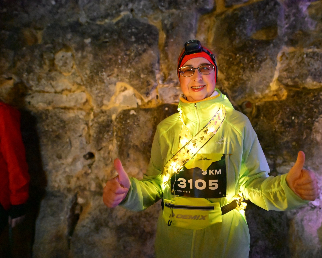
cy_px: 128
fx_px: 219
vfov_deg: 60.9
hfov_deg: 72.0
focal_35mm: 23
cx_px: 190
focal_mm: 20
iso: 25600
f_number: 1.4
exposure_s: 1/2000
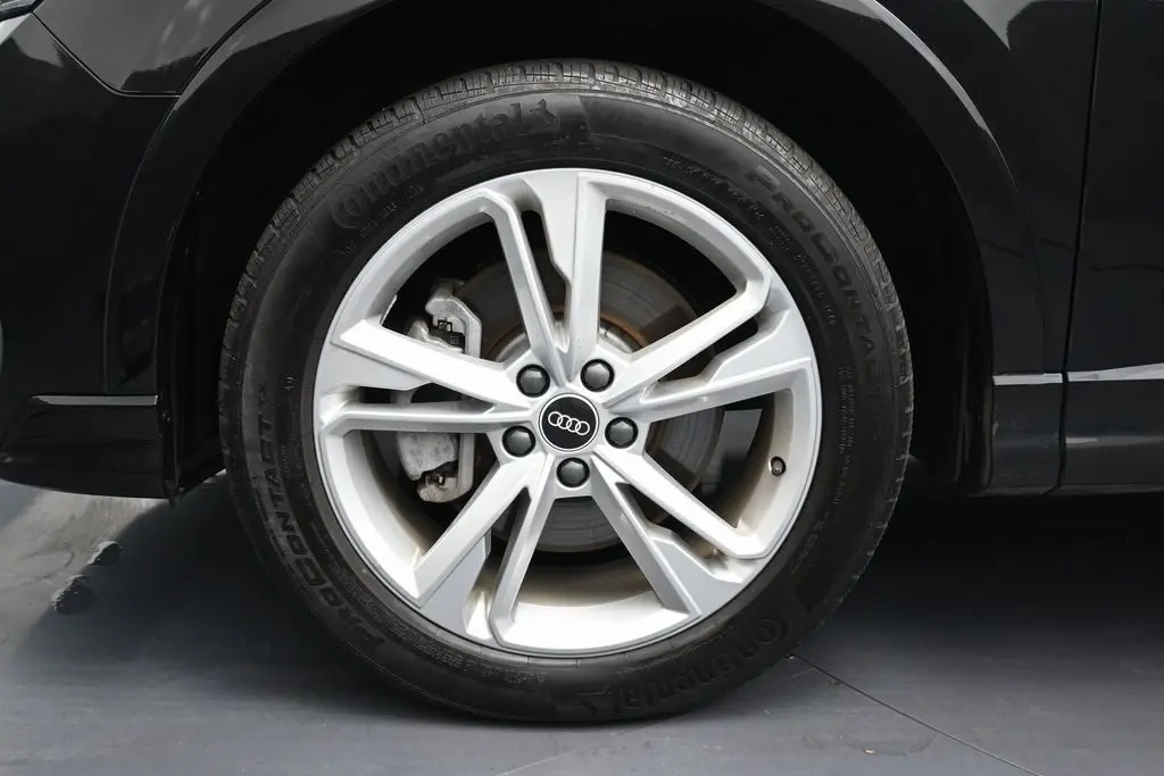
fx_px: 1213
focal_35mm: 38
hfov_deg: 51.3
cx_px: 582
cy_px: 388
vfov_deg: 35.5
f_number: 4.2
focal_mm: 25
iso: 720
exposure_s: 1/125
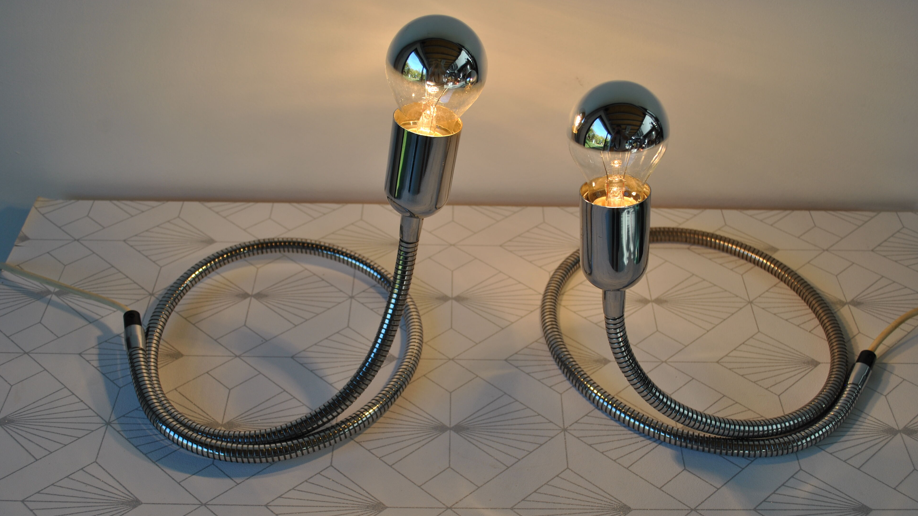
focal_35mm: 41
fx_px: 998
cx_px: 458
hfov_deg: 49.4
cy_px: 294
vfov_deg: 29.0
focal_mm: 26
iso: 100
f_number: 5.6
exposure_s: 1/125
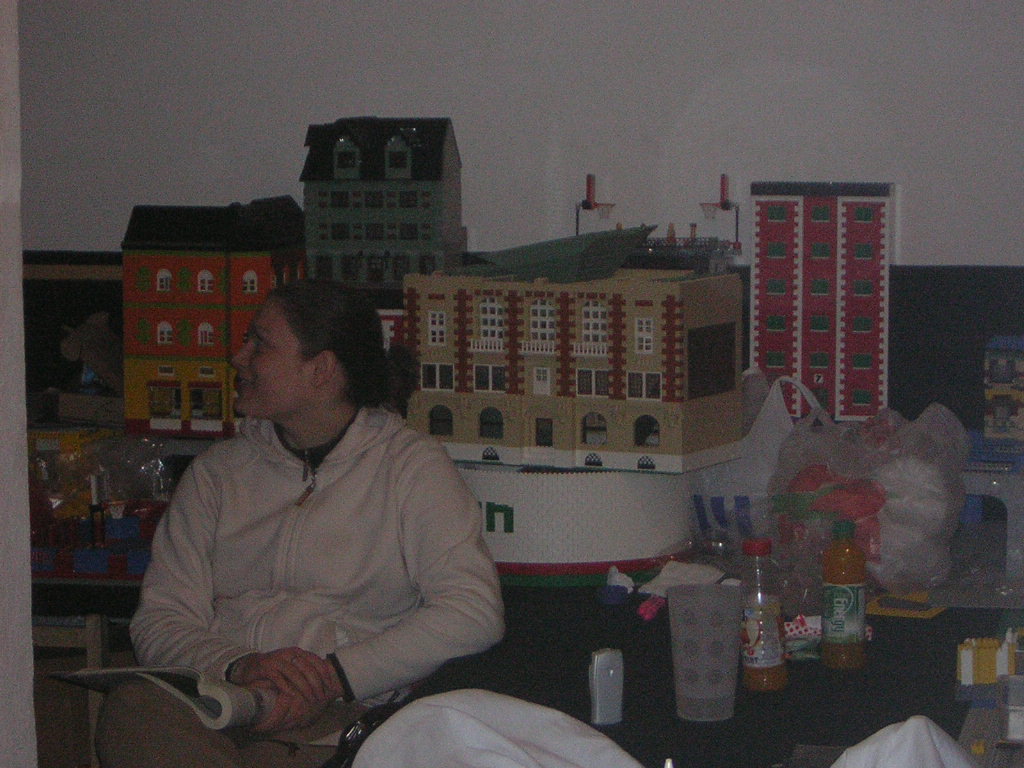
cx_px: 512
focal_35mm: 108
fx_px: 3195
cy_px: 384
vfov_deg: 13.7
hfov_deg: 18.2
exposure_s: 1/60.1
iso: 200
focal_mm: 14.1
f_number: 4.7
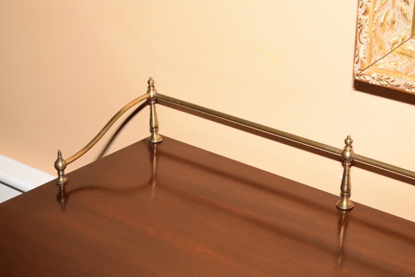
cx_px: 208
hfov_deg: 26.0
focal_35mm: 78
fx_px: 899
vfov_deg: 17.5
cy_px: 138
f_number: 8
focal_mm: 52
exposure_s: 1/60
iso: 100
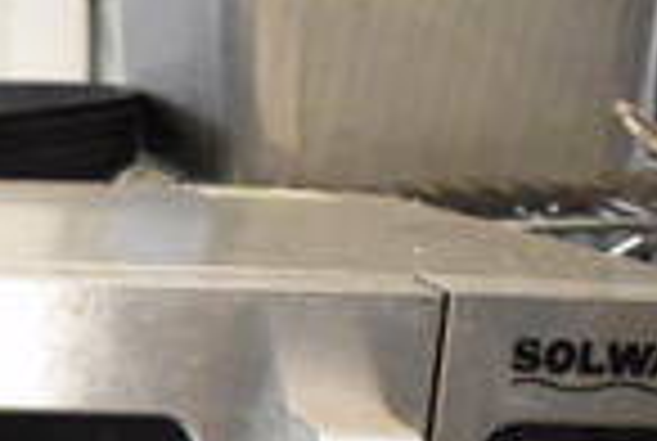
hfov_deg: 19.2
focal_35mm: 98
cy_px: 711
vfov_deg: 13.1
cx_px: -202
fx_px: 1792
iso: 9000
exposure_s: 1/125
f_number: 3.5
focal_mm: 20
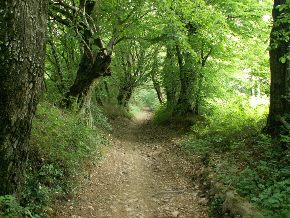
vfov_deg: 40.7
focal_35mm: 35
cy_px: 109
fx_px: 293
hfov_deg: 52.6
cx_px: 145
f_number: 2.8
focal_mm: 5.86
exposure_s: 1/13
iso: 160
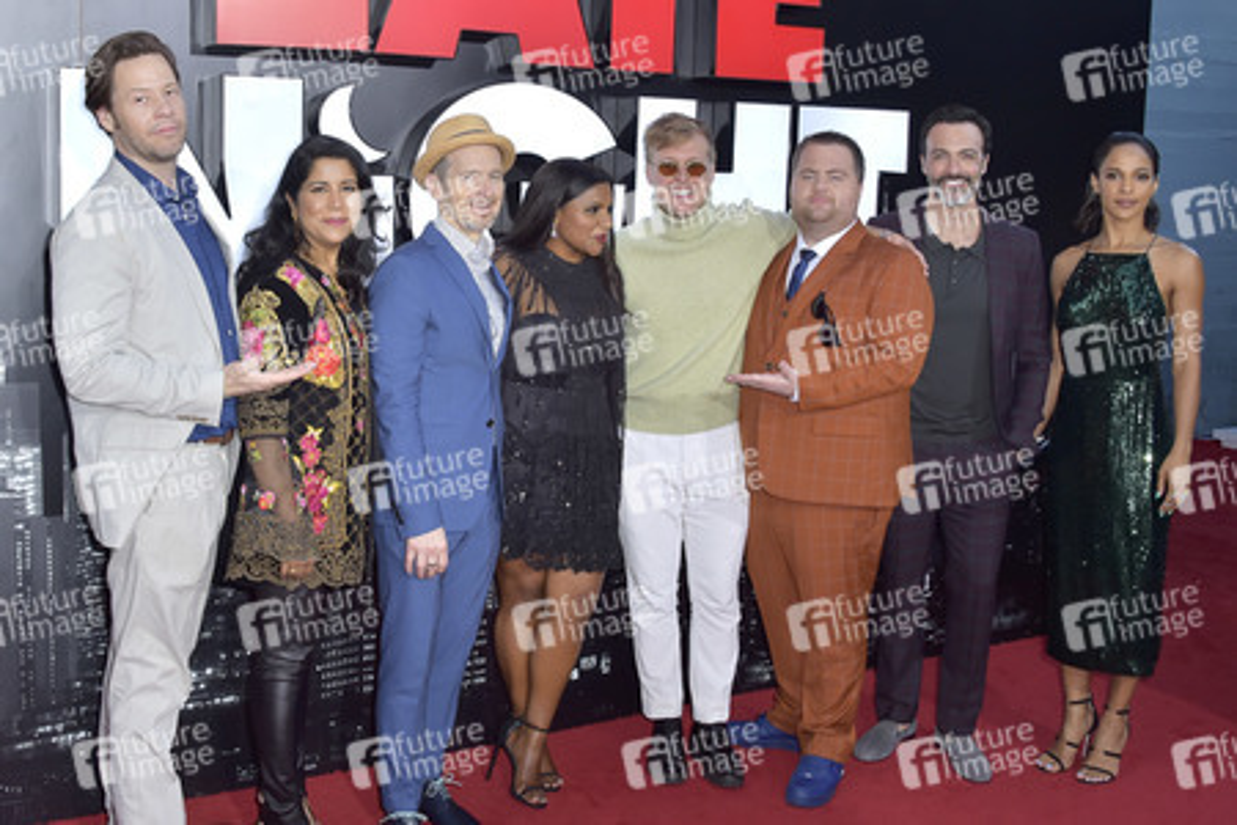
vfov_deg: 41.1
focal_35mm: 32
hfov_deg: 58.7
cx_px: 618
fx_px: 1099
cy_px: 412
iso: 500
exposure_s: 1/250
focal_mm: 32
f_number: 7.1
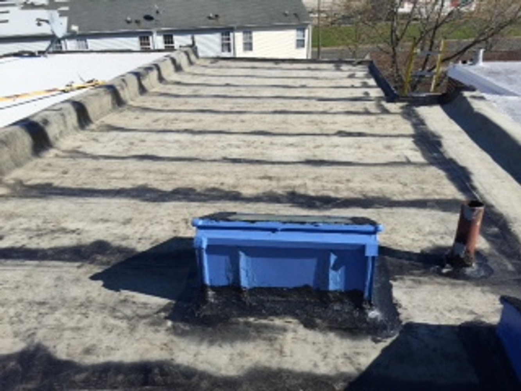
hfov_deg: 61.7
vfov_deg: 48.2
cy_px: 196
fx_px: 437
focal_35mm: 29
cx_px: 260
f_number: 2.2
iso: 32
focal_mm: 4.15
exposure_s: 1/1799
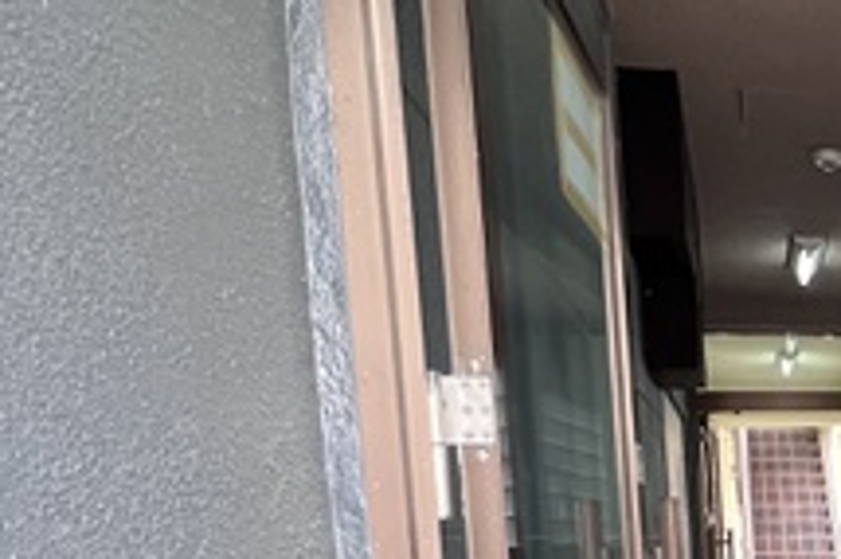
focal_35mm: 44
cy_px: 647
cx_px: 1095
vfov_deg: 27.3
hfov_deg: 32.9
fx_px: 1027
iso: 200
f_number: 1.8
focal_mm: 1.57
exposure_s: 1/99
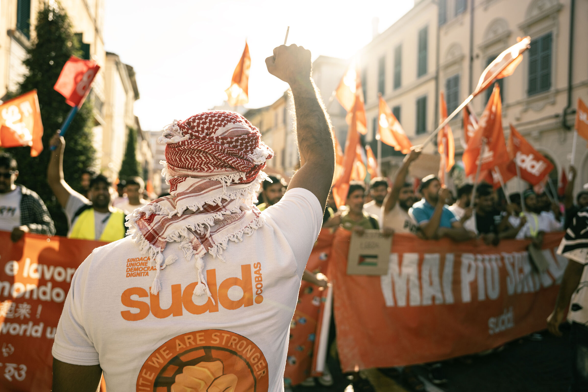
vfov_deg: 43.3
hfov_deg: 61.6
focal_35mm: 30
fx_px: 493
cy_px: 196
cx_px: 294
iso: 320
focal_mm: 30.2
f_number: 2.8
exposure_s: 1/1250
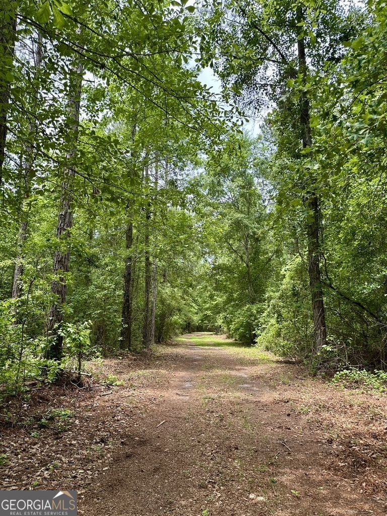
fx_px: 358
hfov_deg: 56.8
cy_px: 258
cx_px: 194
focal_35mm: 24
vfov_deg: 71.6
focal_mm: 6.86
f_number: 1.78
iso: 80
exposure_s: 1/667
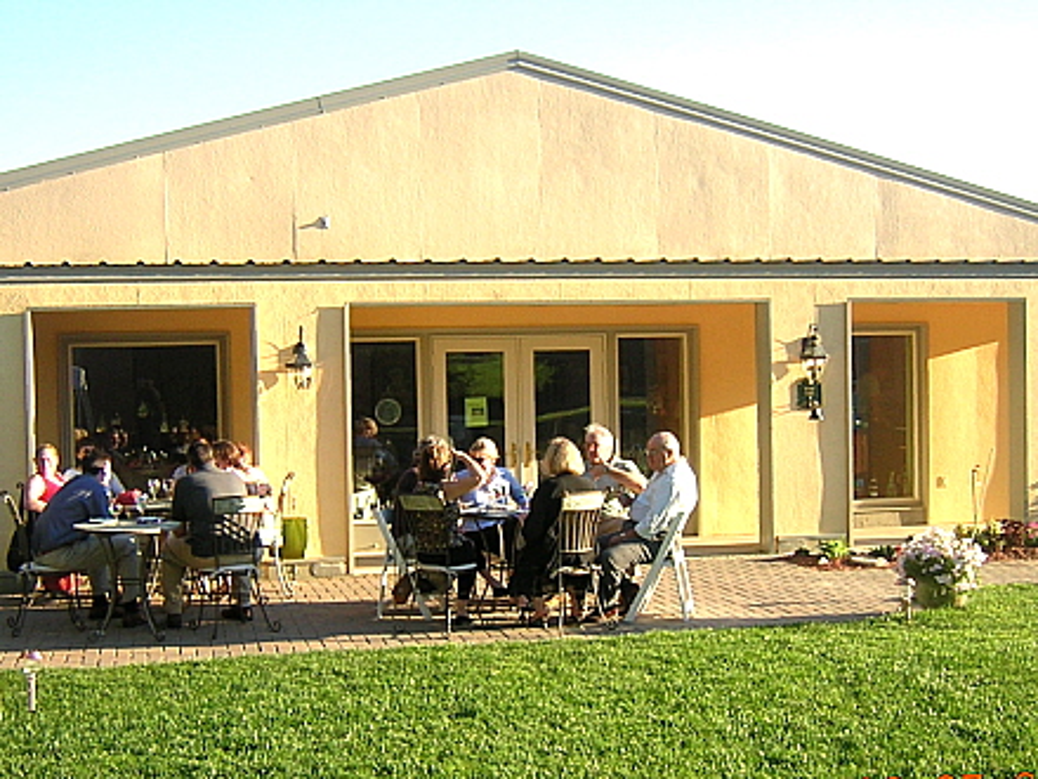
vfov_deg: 39.7
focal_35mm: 36
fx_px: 1080
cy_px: 390
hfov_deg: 51.4
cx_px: 519
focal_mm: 4.7
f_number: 2.6
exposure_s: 1/318
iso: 100
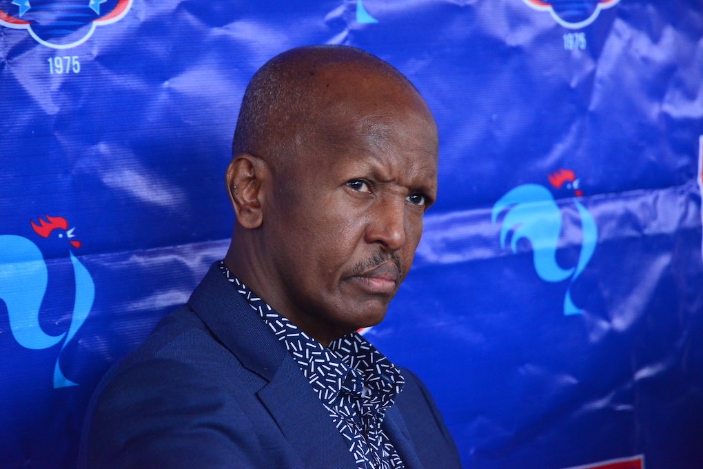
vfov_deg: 11.4
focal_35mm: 120
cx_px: 352
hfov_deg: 17.1
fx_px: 2343
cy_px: 234
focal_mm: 120
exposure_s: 1/2000
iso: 6400
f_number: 5.6
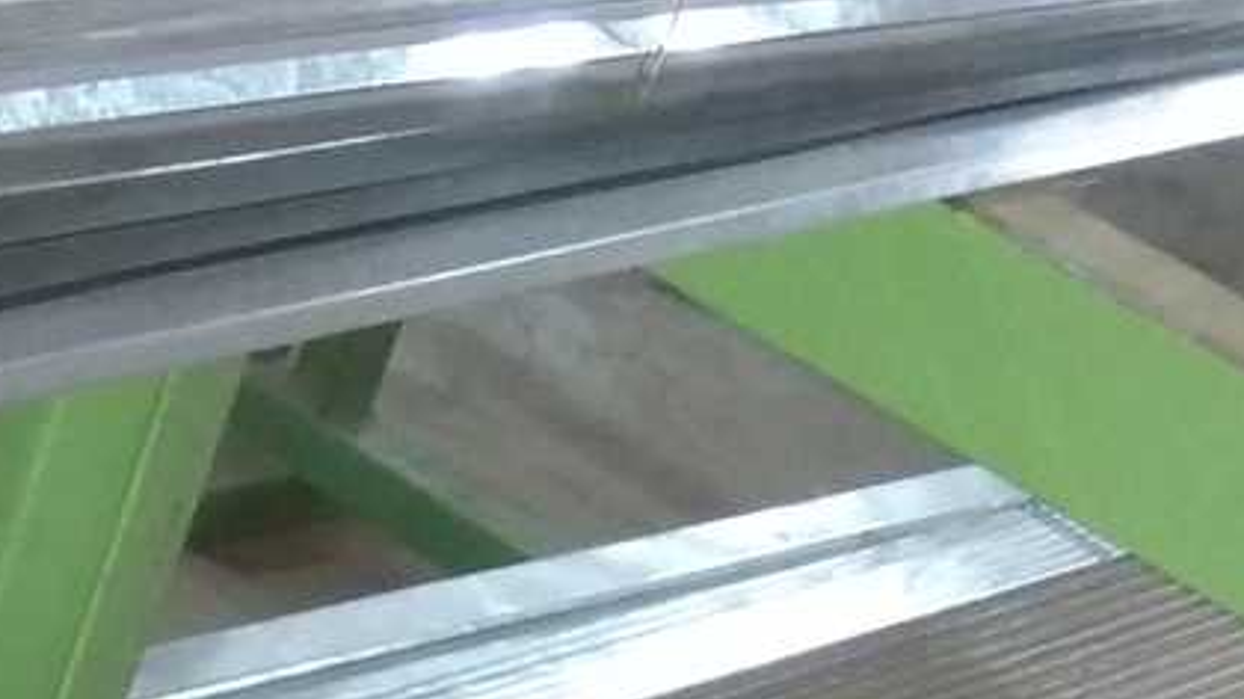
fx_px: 3595
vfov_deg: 10.6
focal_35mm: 109
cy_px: 1128
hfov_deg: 19.2
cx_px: 98
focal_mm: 3.57
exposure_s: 1/14
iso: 1000
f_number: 2
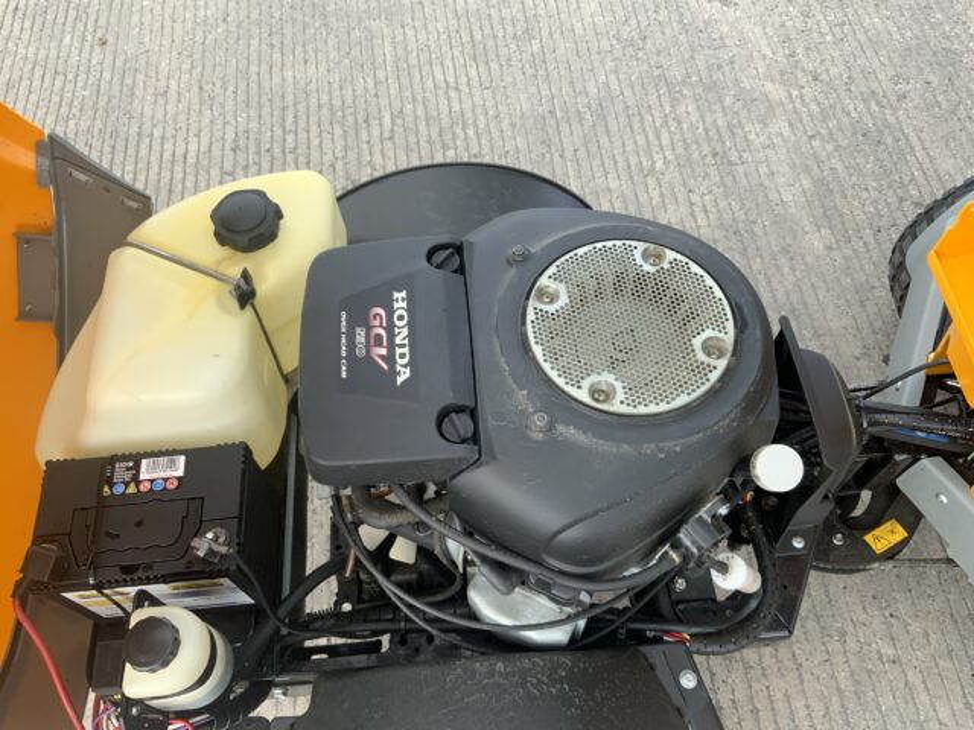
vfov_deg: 48.2
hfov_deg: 61.7
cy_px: 365
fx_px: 816
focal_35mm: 29
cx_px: 487
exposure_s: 1/187
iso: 16
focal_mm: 3
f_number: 1.8
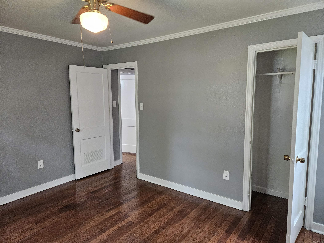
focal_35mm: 23
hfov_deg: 73.9
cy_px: 122
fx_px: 215
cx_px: 162
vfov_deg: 58.9
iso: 640
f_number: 1.8
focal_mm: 5.4
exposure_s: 1/120
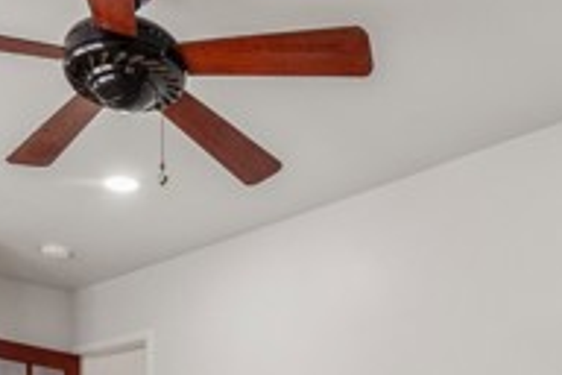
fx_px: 780
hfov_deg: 39.4
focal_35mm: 50
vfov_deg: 23.1
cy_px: 520
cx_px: 345
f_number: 8
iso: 400
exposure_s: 1/20
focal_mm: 10
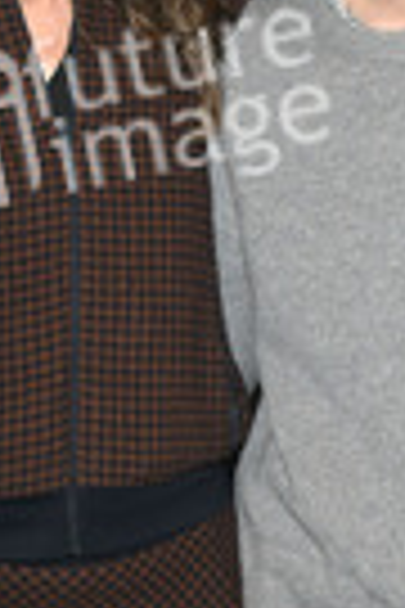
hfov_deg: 11.1
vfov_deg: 16.5
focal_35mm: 124
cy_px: 342
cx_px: 230
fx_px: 2092
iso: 1600
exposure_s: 1/250
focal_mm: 42
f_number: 6.3
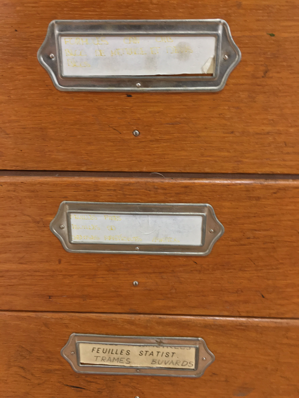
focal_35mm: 29
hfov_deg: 48.2
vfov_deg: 61.7
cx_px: 150
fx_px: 334
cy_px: 199
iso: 100
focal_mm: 4.15
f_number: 2.2
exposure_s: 1/33
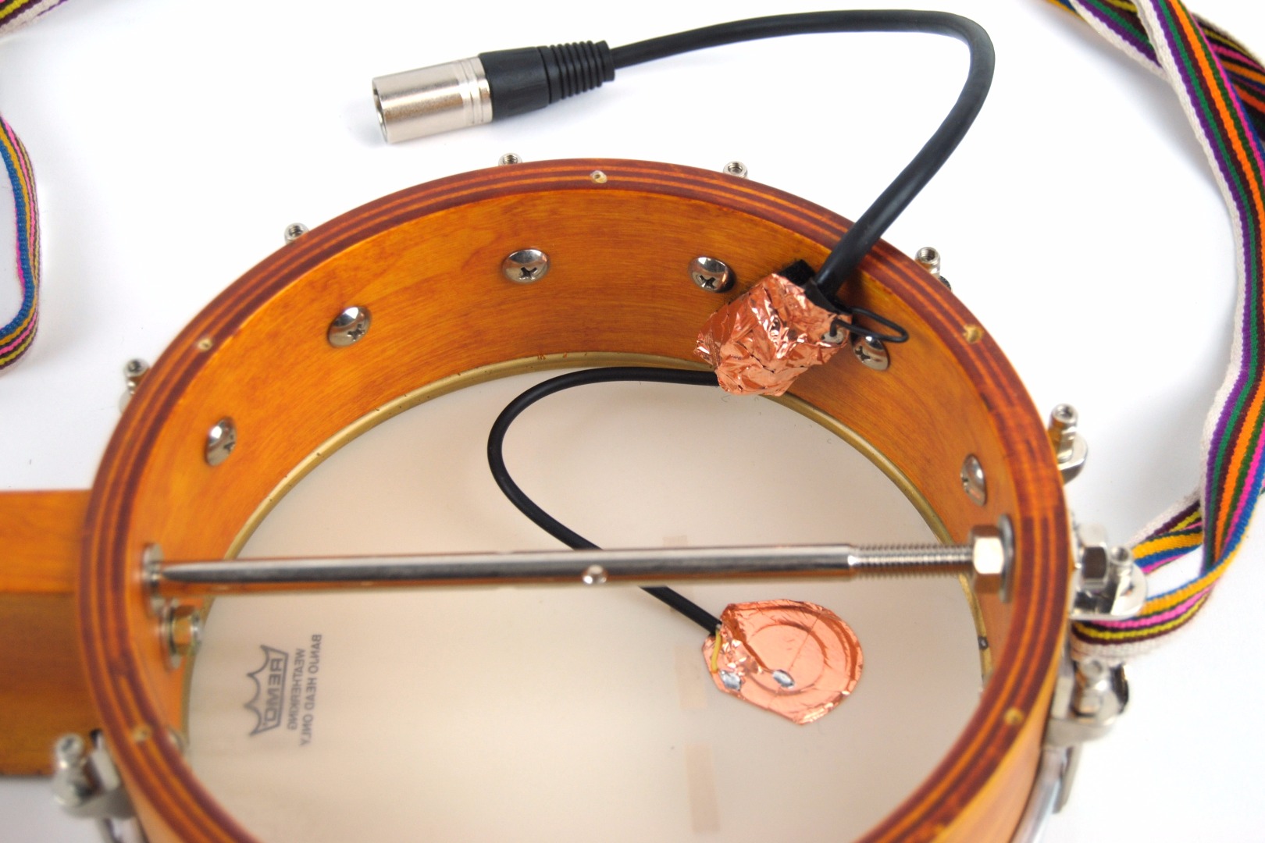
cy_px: 422
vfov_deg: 22.6
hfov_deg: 33.4
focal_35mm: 60
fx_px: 2108
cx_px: 632
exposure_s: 1/100
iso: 160
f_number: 5
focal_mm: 40
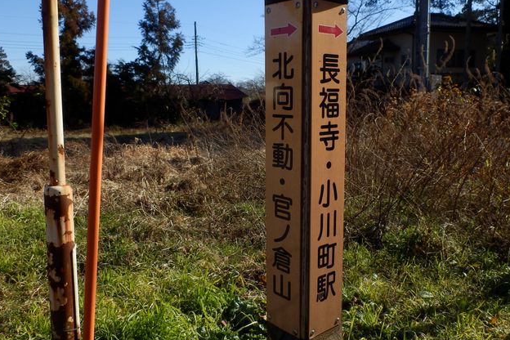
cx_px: 266
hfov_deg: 58.7
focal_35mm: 32
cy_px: 161
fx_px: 453
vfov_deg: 41.1
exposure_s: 1/160
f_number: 7.9
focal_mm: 4.2
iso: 80
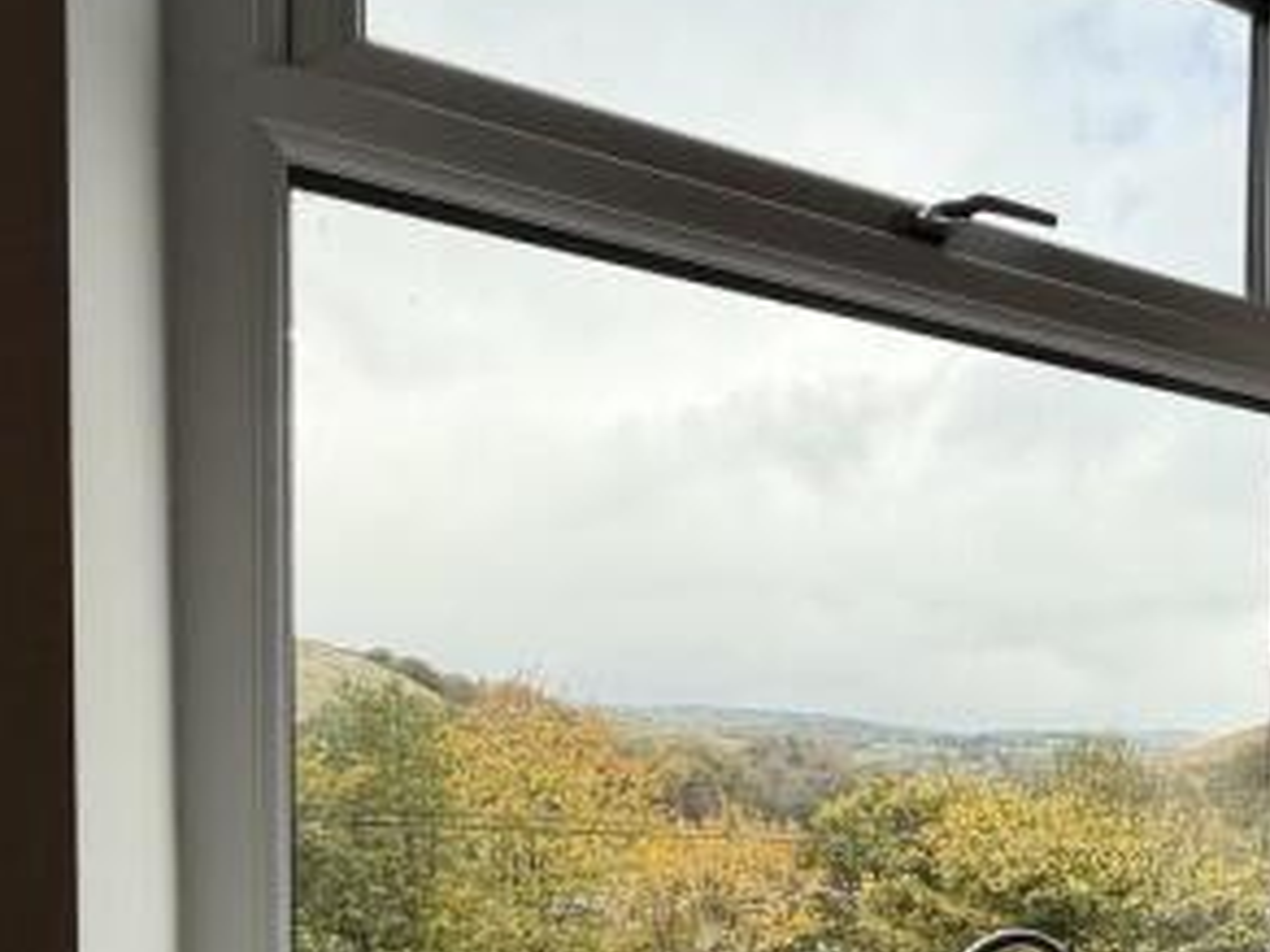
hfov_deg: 61.4
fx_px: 1027
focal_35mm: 28
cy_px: 819
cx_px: 876
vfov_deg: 46.0
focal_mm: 2.22
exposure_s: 1/751
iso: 50
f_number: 2.2
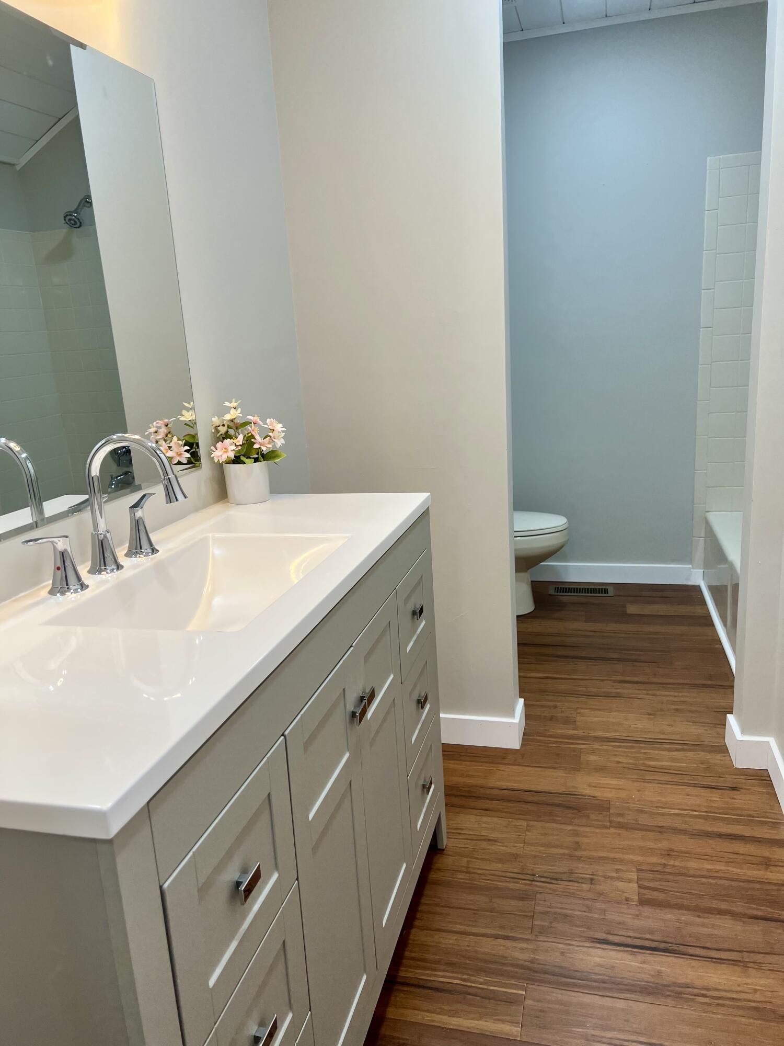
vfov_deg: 67.3
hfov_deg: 53.1
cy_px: 523
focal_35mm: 26
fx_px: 785
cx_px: 392
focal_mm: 5.7
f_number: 1.5
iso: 50
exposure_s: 1/120
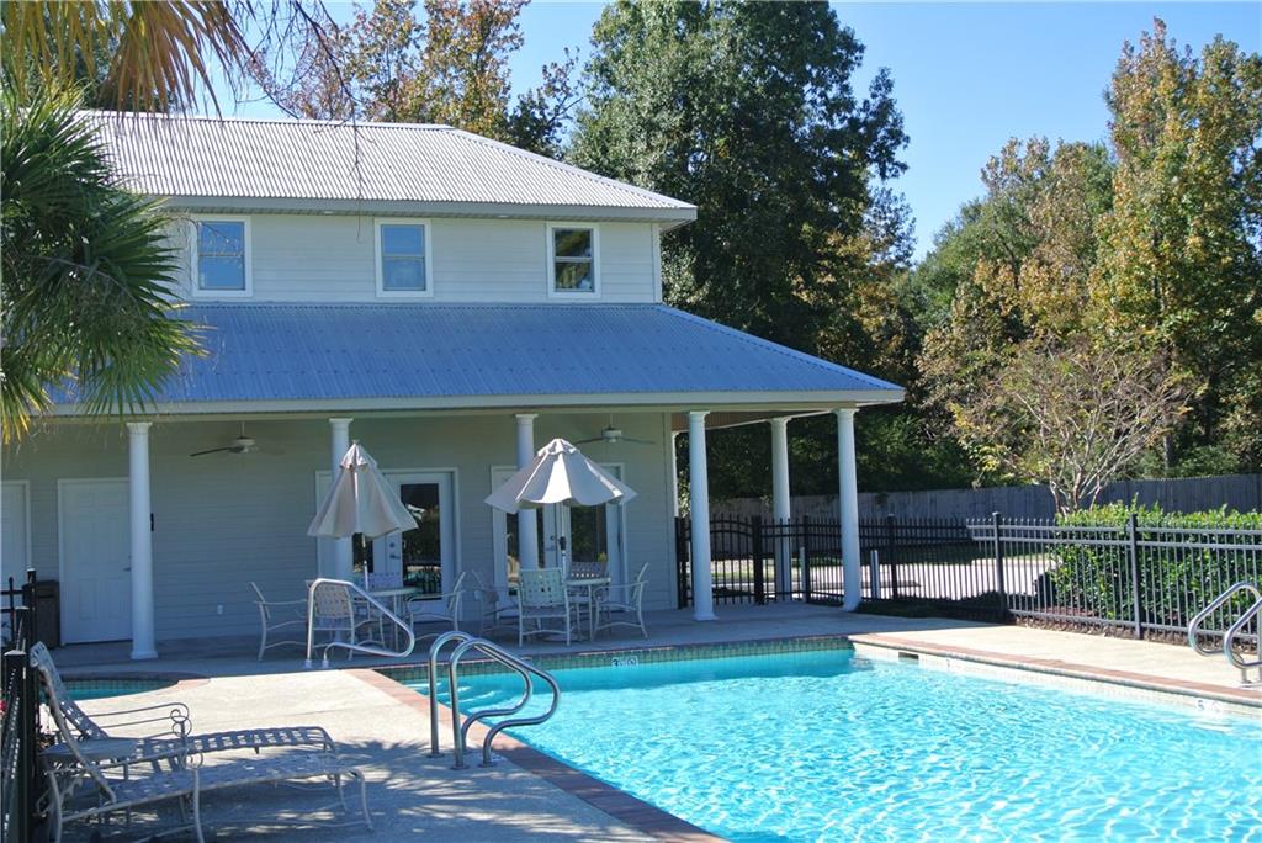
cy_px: 422
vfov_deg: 28.7
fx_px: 1648
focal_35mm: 47
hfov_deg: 41.9
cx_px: 631
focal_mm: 17.5
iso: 100
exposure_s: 1/320
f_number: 4.5
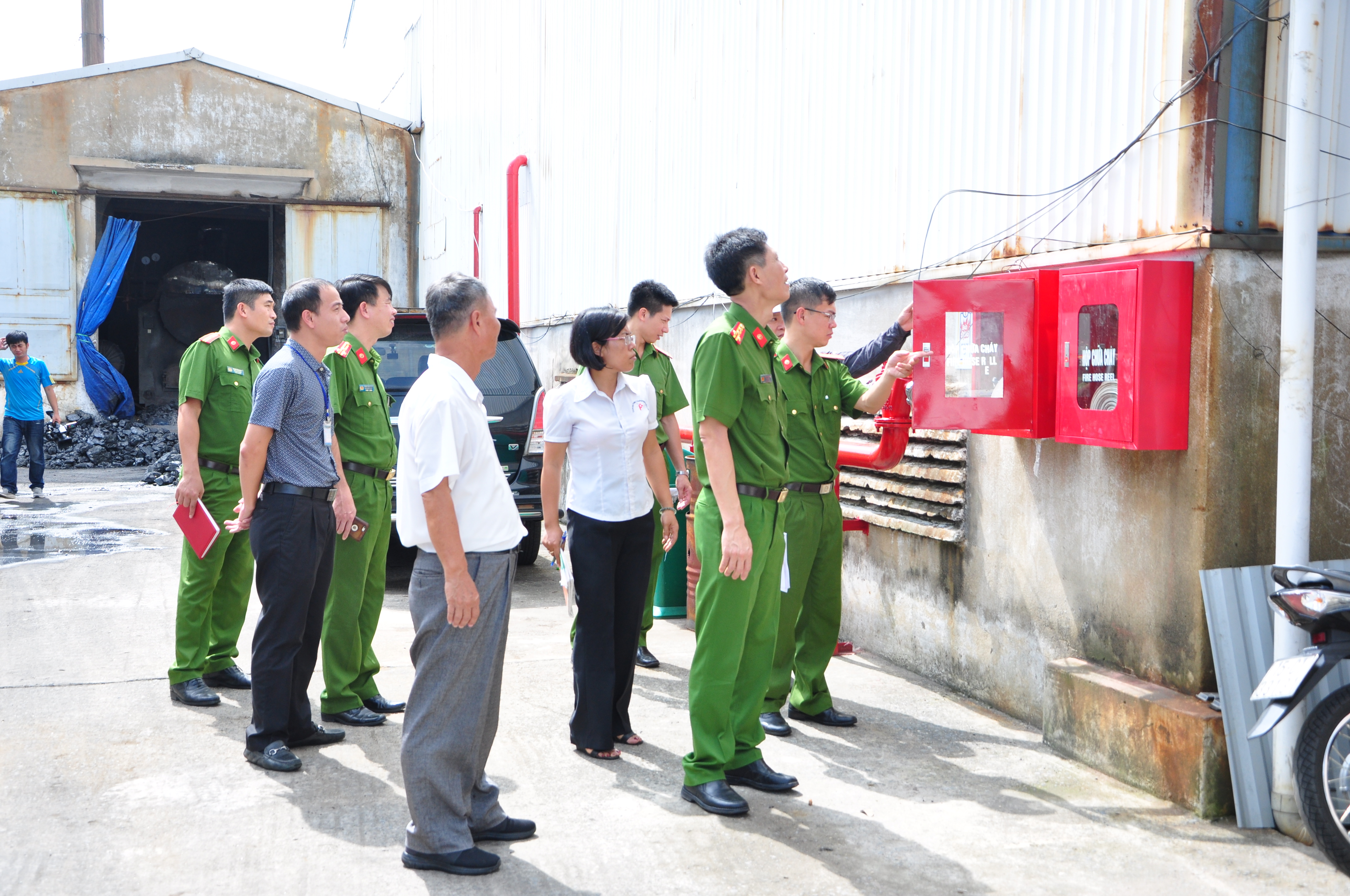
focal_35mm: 42
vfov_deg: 31.8
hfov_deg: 46.4
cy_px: 448
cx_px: 675
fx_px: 1573
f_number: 5.6
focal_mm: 28
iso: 320
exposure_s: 1/320
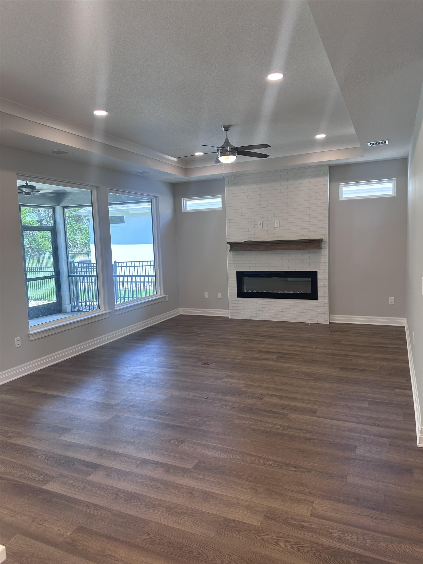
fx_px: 391
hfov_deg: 56.8
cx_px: 212
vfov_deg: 71.6
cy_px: 282
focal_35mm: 24
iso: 100
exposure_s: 1/121
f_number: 1.78
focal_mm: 6.86
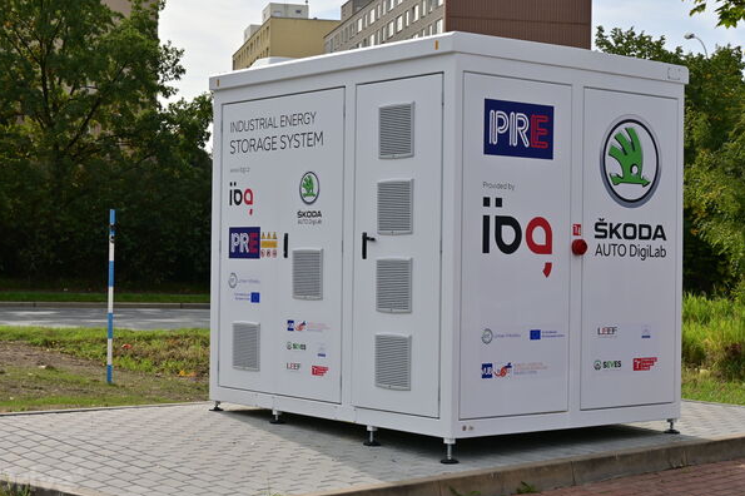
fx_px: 1314
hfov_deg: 31.7
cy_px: 246
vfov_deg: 21.4
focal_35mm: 64
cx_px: 364
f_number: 10
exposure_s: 1/400
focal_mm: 41
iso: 100
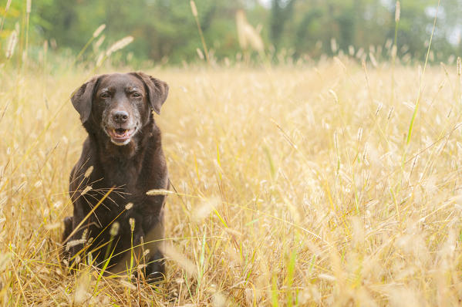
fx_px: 961
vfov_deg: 18.1
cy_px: 154
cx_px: 231
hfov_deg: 27.0
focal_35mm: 75
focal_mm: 50
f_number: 2.8
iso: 400
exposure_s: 1/200
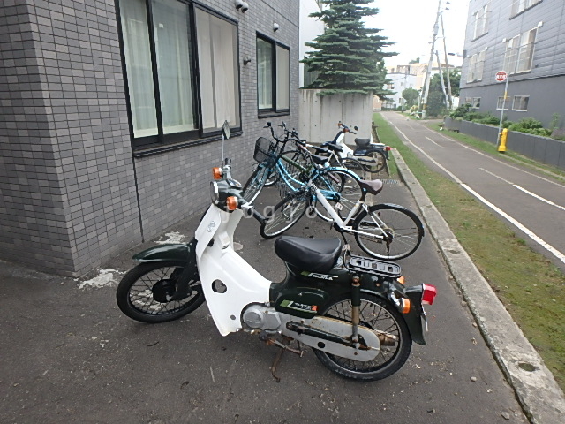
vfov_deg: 63.4
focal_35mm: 21
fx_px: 343
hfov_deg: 79.0
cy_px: 212
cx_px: 282
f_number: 3.5
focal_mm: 3.7
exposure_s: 1/160
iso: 125
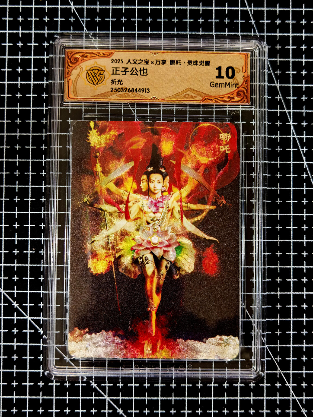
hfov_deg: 30.3
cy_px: 208
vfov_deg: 39.7
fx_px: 579
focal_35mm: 48
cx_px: 156
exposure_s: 1/33
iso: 500
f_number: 1.9
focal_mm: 6.67
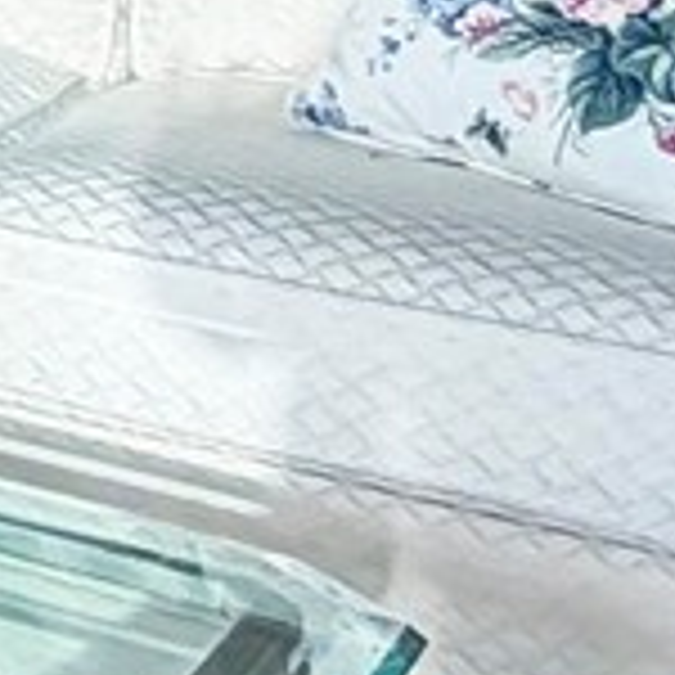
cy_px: -518
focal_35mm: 132
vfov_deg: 12.2
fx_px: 2912
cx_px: -2277
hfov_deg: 7.4
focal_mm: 2.22
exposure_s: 1/195
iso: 64
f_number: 2.2
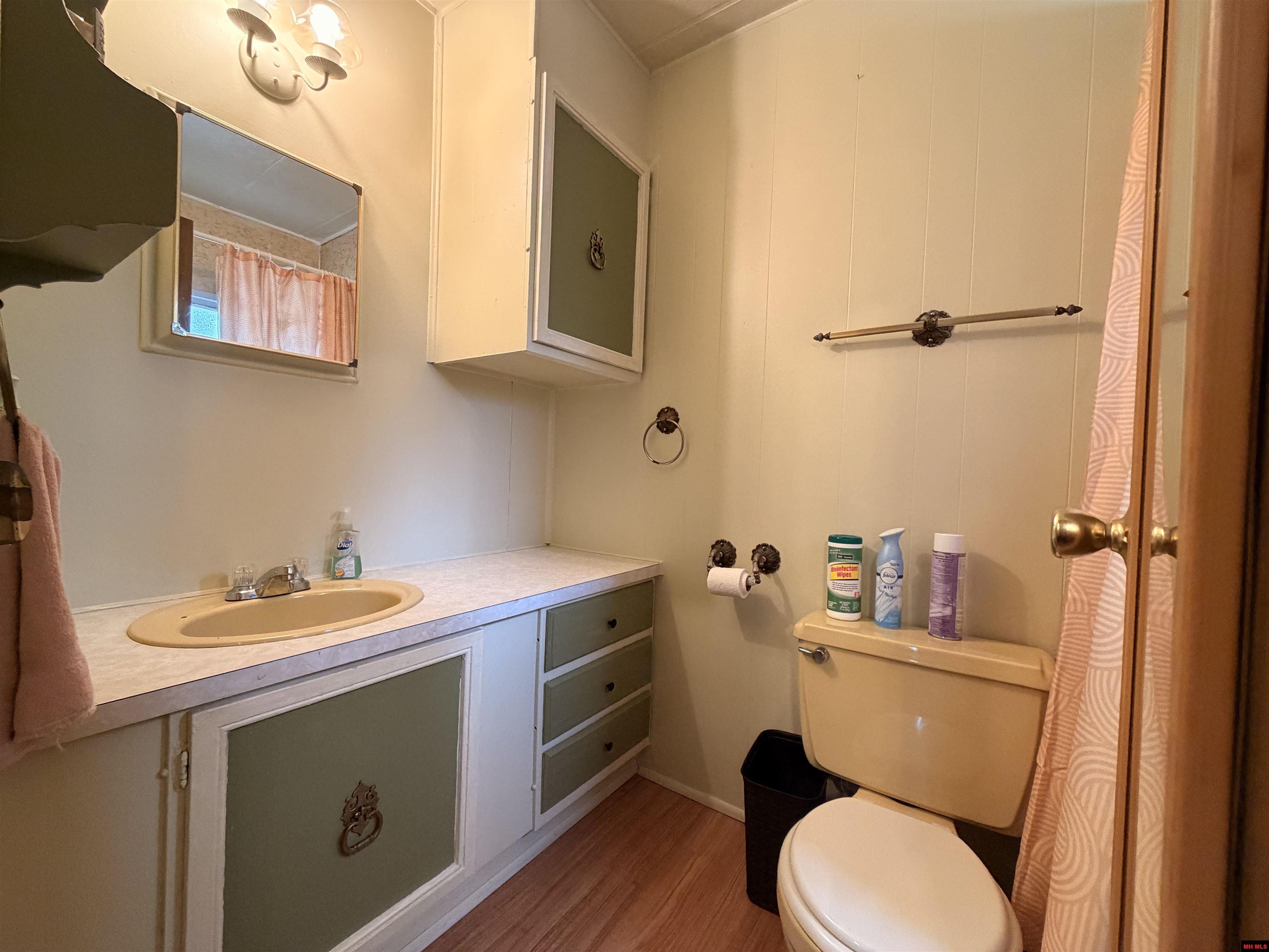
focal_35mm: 14
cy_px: 476
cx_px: 634
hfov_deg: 102.1
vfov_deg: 85.7
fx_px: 513
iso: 500
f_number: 2.2
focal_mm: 2.22
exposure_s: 1/60
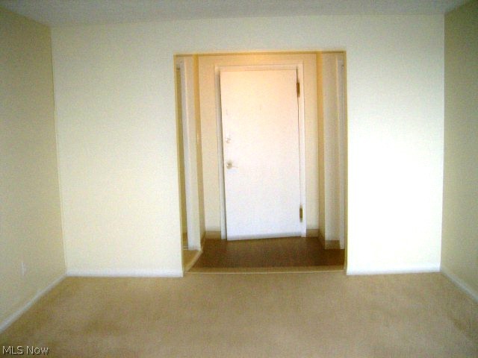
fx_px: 497
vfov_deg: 39.7
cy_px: 179
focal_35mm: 36
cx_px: 239
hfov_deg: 51.4
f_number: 2.8
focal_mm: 6
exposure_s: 1/60
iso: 200
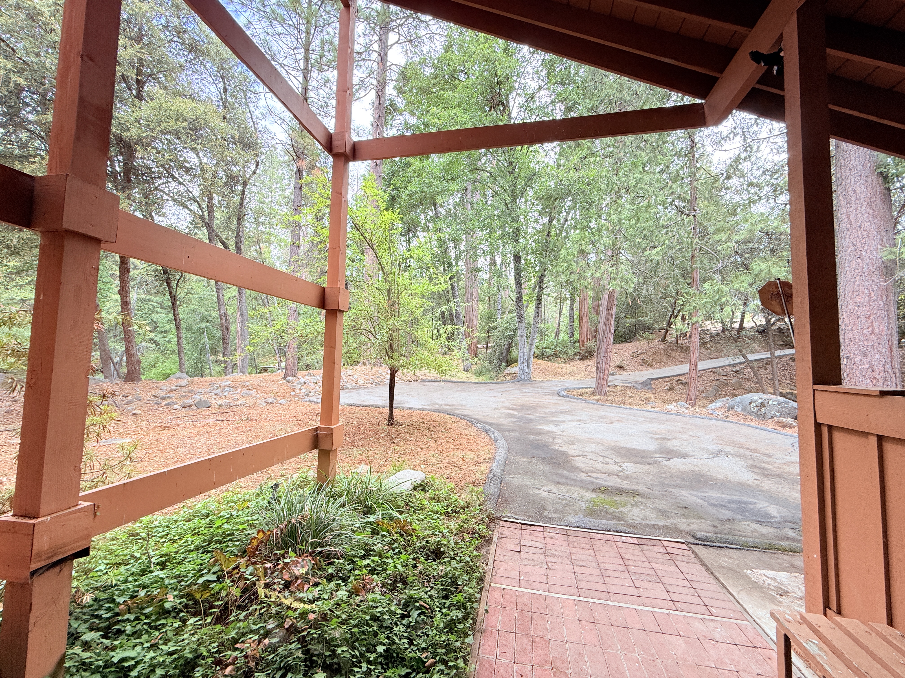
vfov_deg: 85.7
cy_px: 339
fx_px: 366
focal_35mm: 14
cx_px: 452
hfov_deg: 102.1
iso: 64
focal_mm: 2.22
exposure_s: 1/99
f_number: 2.2
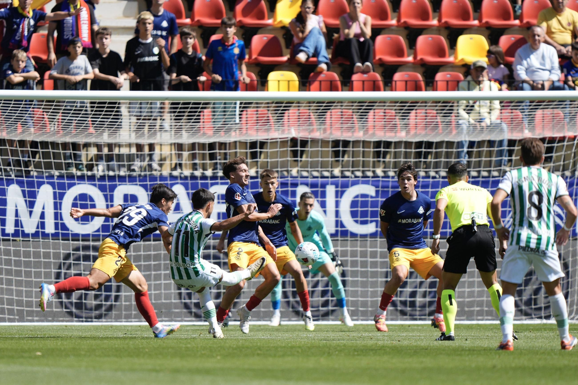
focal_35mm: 400
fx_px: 6422
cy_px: 192
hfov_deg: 5.2
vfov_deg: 3.4
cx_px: 289
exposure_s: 1/1600
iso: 125
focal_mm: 400
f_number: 2.8
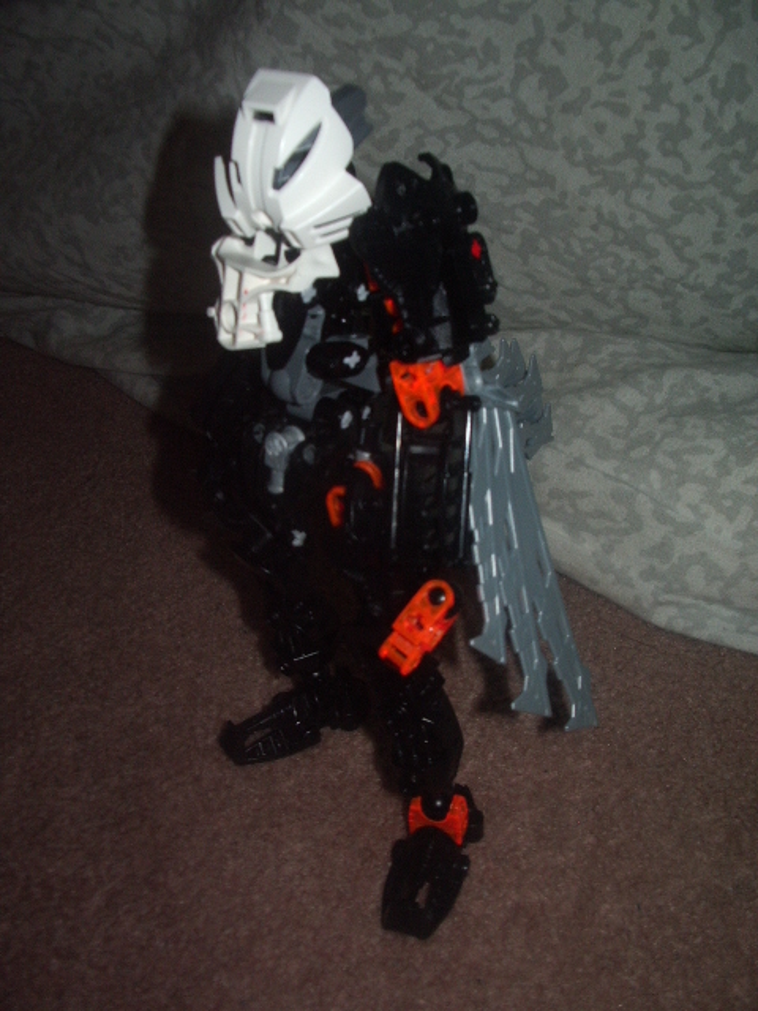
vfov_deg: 52.6
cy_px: 506
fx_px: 1022
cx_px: 379
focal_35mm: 35
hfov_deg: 40.7
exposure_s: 1/40
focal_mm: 5.8
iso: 100
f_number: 4.3
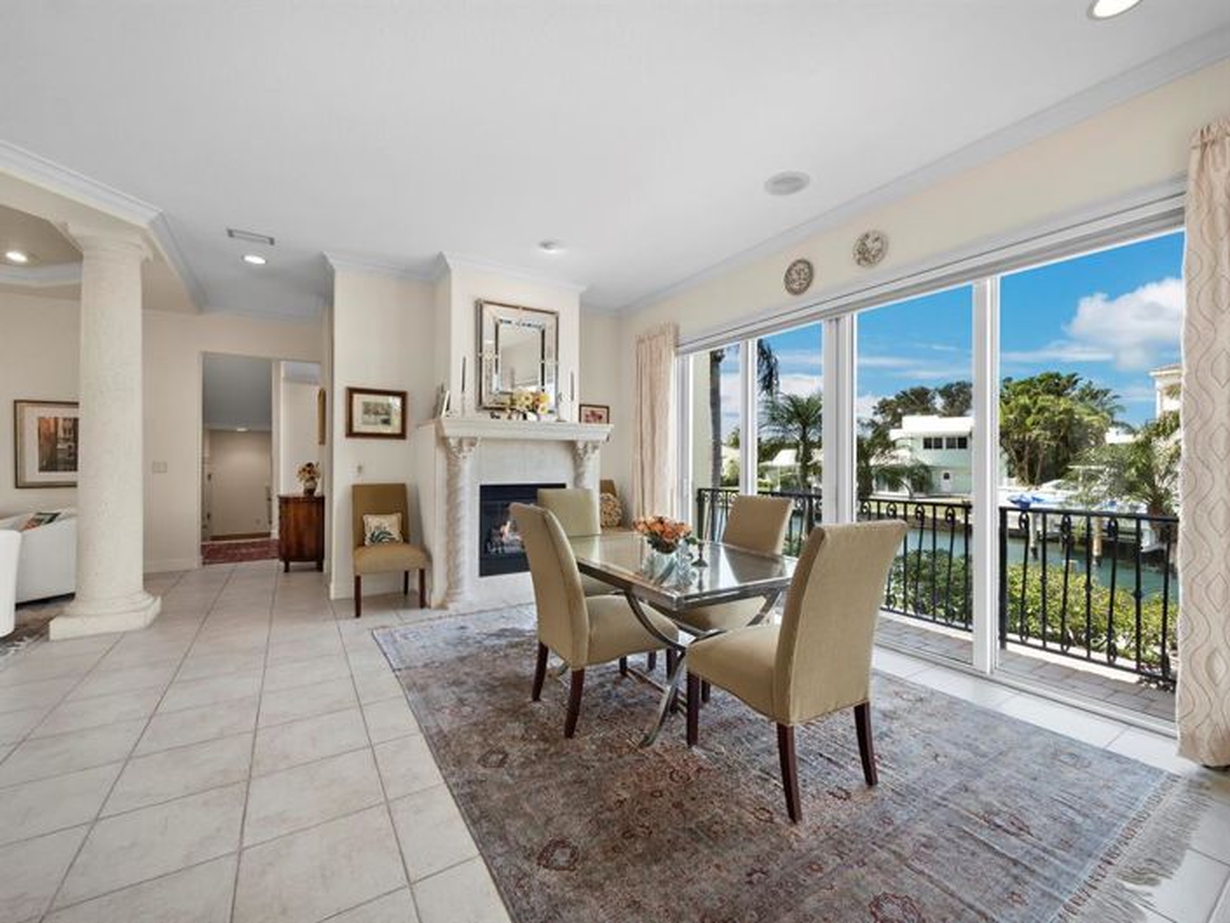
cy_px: 462
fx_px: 498
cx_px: 615
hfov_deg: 102.1
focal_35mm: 14
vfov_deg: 85.7
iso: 200
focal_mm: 7
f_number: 11
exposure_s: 1/5
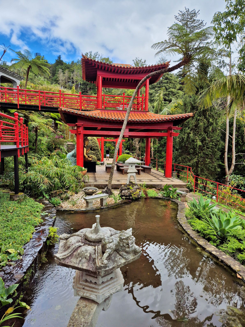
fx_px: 217
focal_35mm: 23
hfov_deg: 58.9
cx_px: 122
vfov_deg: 73.9
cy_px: 164
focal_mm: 5.4
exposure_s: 1/1416
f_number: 1.8
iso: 25
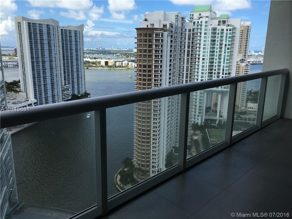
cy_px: 110
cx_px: 146
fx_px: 245
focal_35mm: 29
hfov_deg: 61.7
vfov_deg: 48.2
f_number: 2.2
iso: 25
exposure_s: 1/1148
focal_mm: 4.15
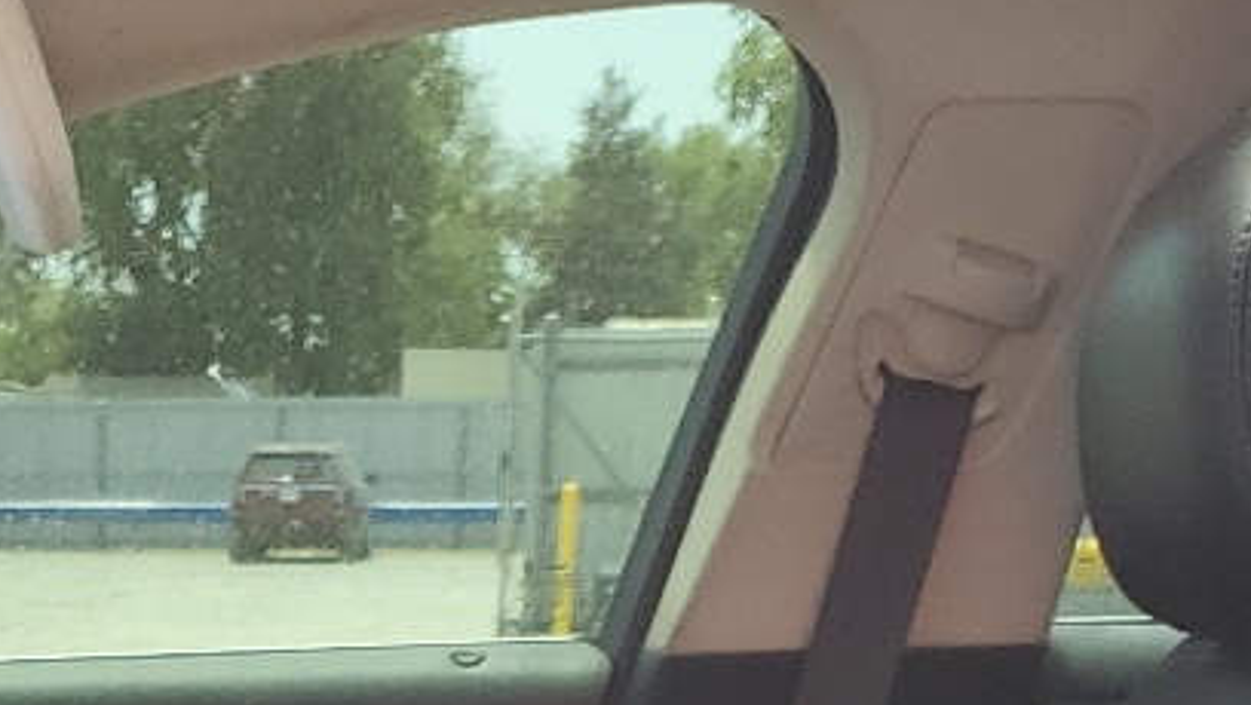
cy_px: 1799
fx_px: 3684
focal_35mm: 111
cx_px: -98
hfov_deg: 18.6
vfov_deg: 9.5
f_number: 1.5
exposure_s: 1/122
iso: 50
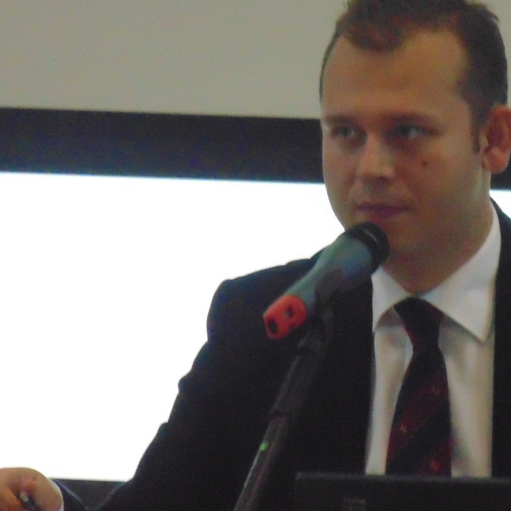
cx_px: 421
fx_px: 14447
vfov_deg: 2.0
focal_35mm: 865
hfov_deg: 2.0
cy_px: 142
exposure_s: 1/125
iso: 800
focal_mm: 79.9
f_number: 6
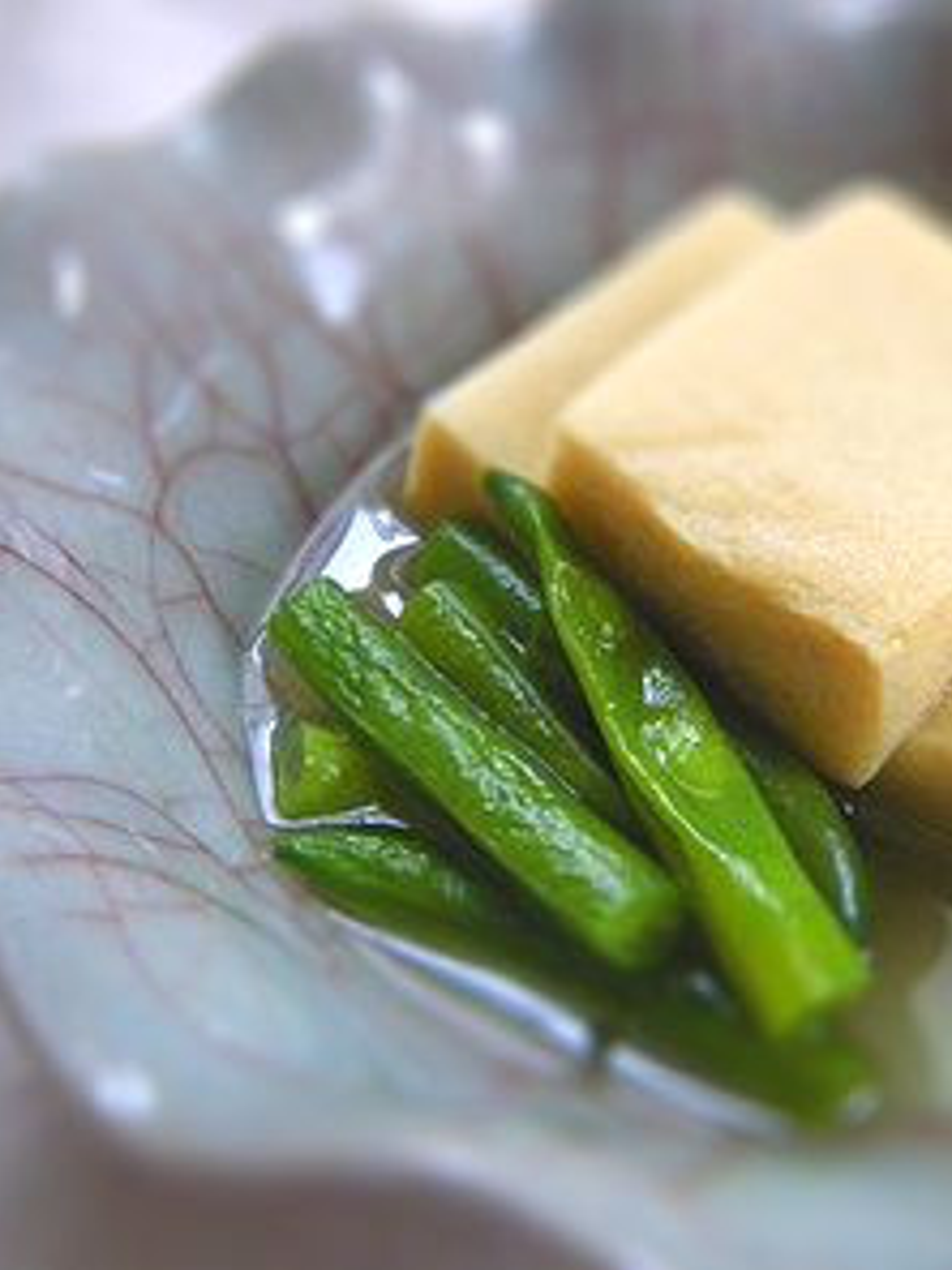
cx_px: 643
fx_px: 1687
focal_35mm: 46
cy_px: 639
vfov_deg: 41.2
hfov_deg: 31.2
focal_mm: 6.1
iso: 500
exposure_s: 1/50
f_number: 3.8
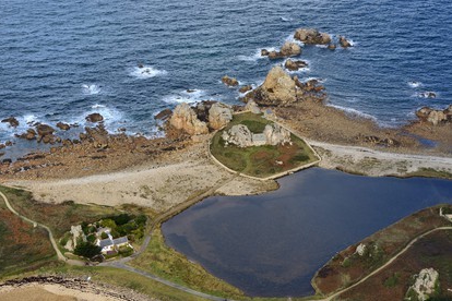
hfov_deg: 28.5
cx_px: 224
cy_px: 150
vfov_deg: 19.2
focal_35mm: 71
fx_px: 891
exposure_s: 1/1250
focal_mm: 70
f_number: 8
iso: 800
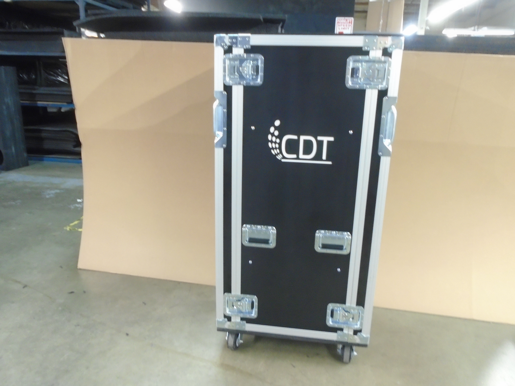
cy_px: 193
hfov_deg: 67.3
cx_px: 258
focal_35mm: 26
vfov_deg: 53.1
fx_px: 387
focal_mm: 4.6
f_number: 3.2
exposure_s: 1/5
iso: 400
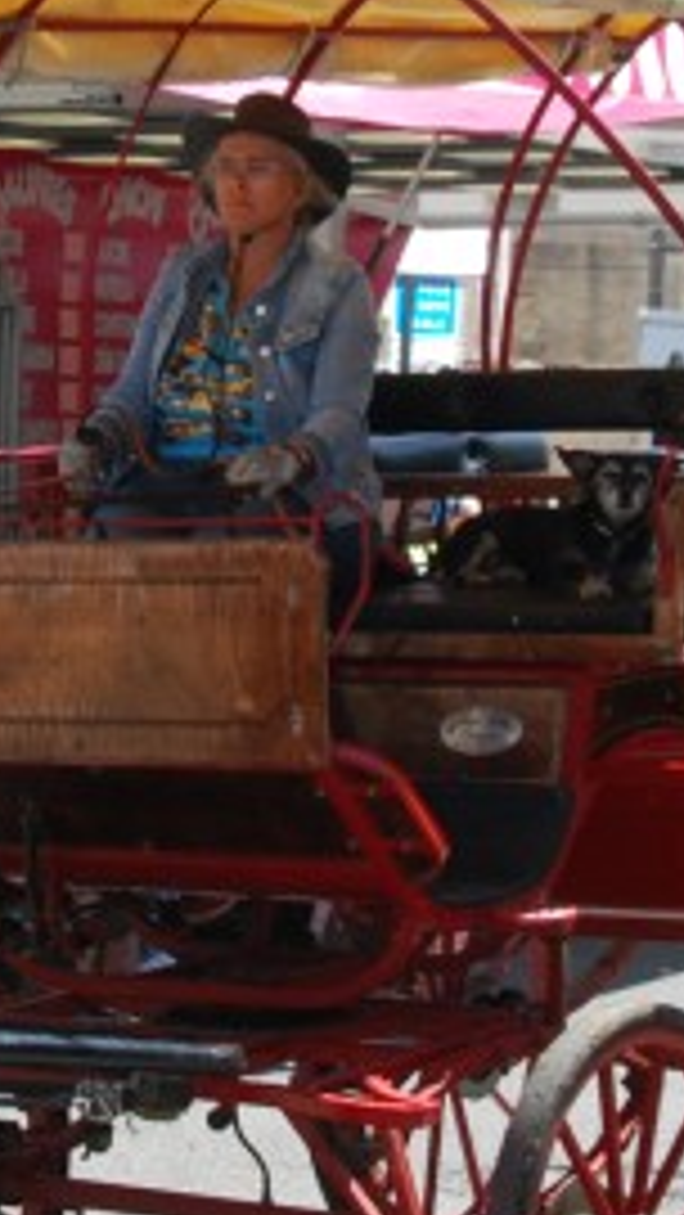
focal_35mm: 146
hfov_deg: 8.3
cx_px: 65
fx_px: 4705
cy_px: 382
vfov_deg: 14.7
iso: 400
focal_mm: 28
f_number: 13
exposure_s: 1/200
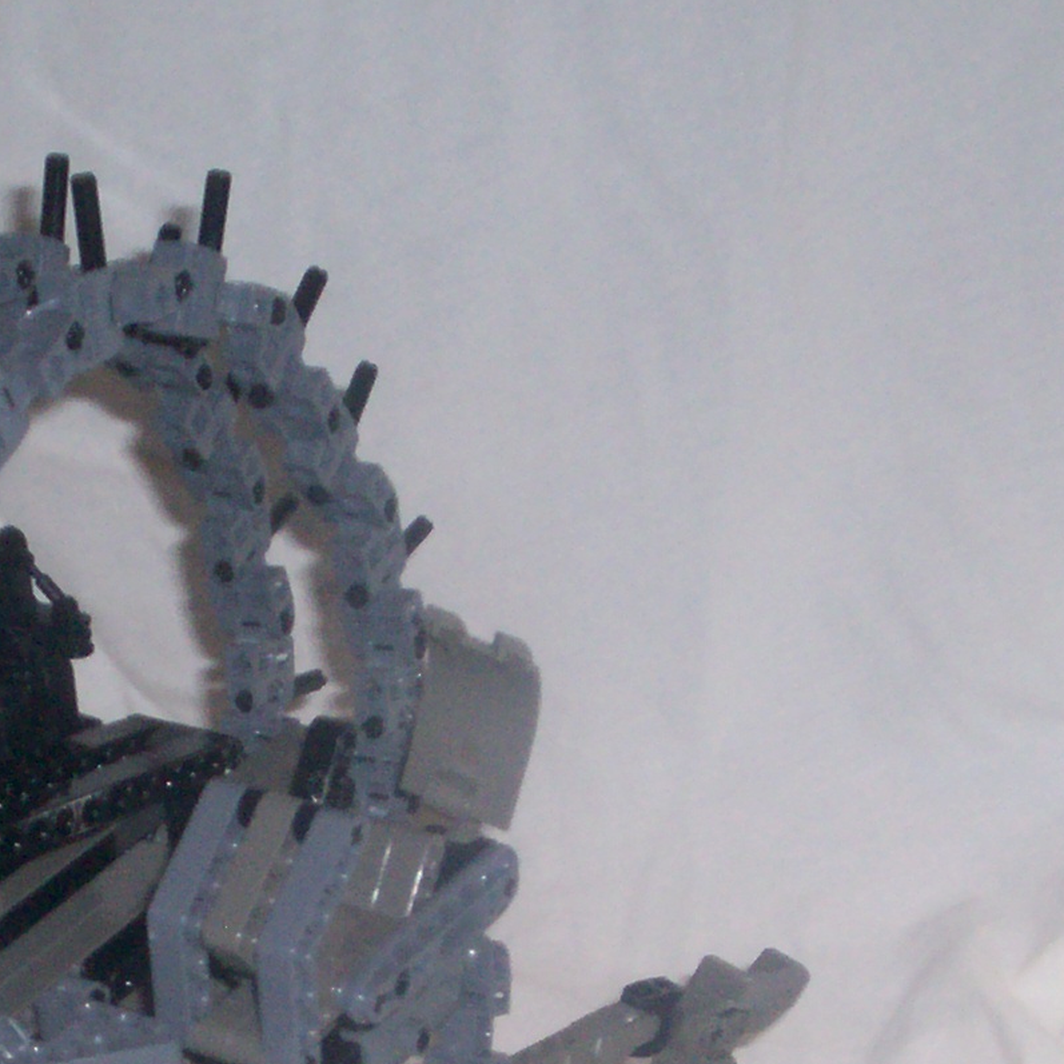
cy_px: 1009
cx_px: 202
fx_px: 3199
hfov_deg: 18.7
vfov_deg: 18.5
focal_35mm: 92
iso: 140
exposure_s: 1/64
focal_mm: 5.9
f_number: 4.5
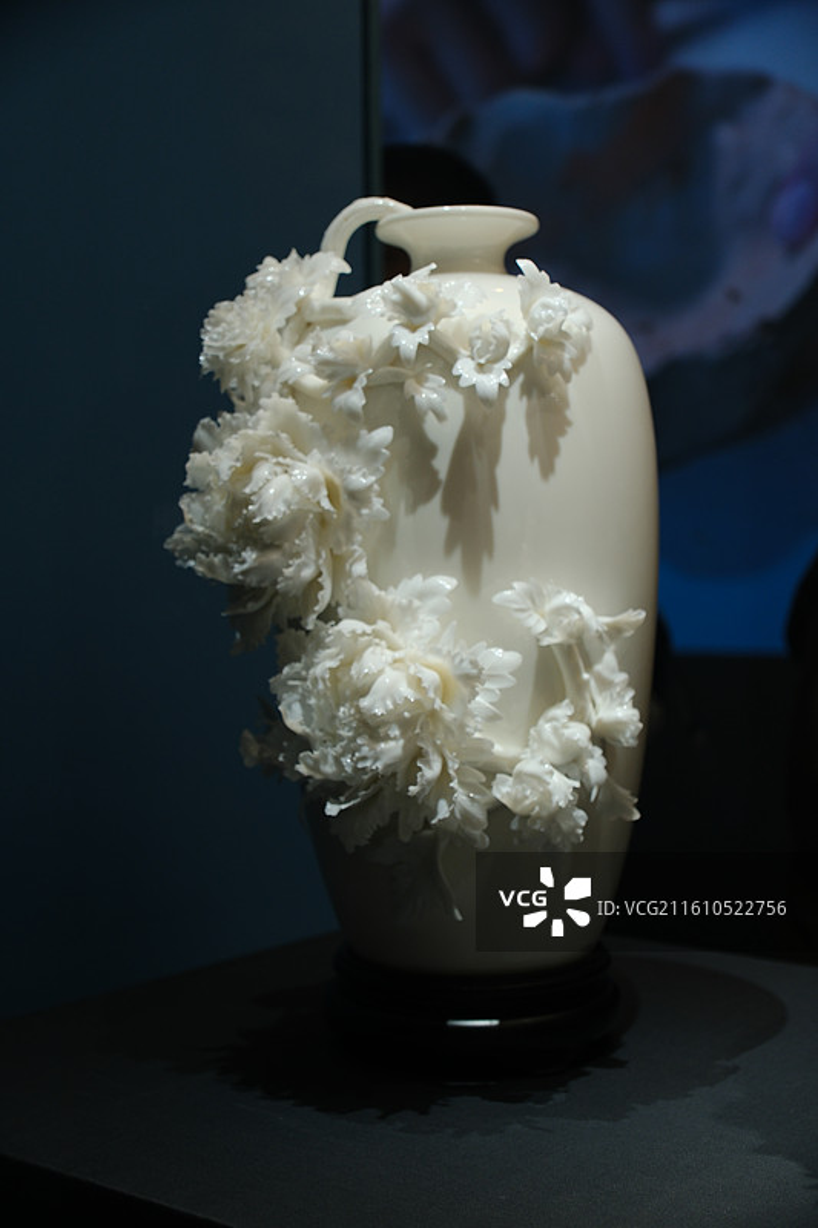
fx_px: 1534
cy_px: 614
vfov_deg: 43.6
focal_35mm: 45
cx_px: 409
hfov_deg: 29.9
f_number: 4
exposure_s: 1/42
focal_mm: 29.8
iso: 400
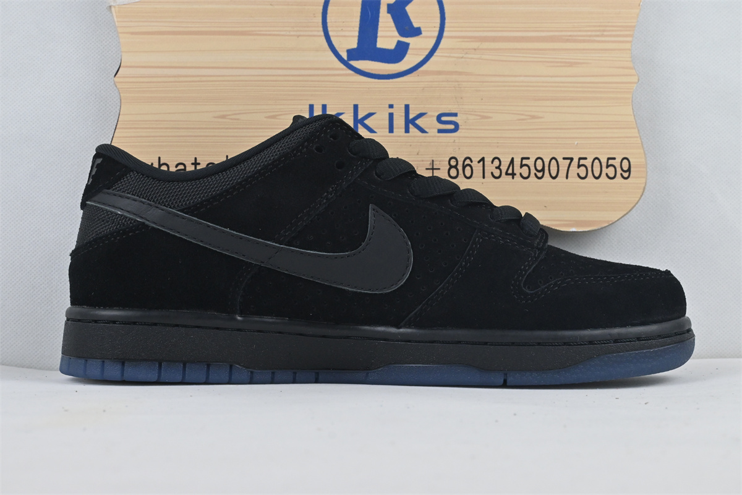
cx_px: 371
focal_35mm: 54
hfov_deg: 36.9
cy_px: 248
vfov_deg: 25.1
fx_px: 1113
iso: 1000
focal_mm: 36
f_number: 10
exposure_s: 1/160
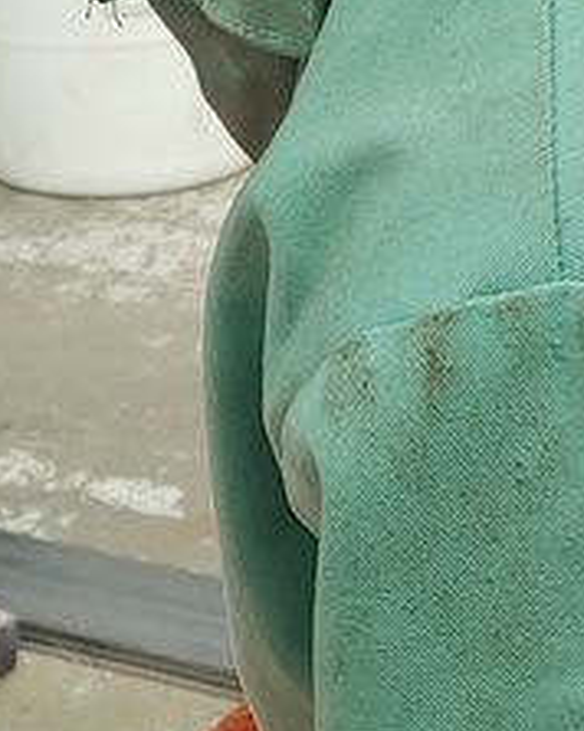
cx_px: 220
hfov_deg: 13.7
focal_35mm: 112
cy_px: 482
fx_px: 2423
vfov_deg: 17.1
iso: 100
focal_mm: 4.23
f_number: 1.5
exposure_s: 1/60
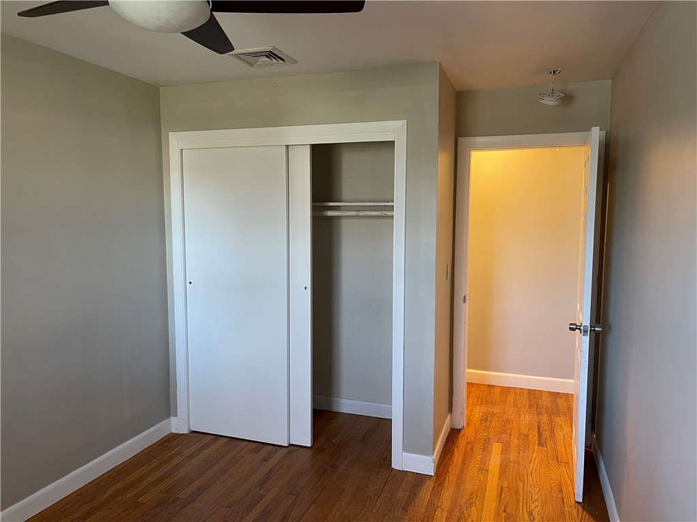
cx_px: 348
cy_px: 261
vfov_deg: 53.1
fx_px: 524
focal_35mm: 26
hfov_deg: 67.3
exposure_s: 1/60
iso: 200
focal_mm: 5.1
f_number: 1.6
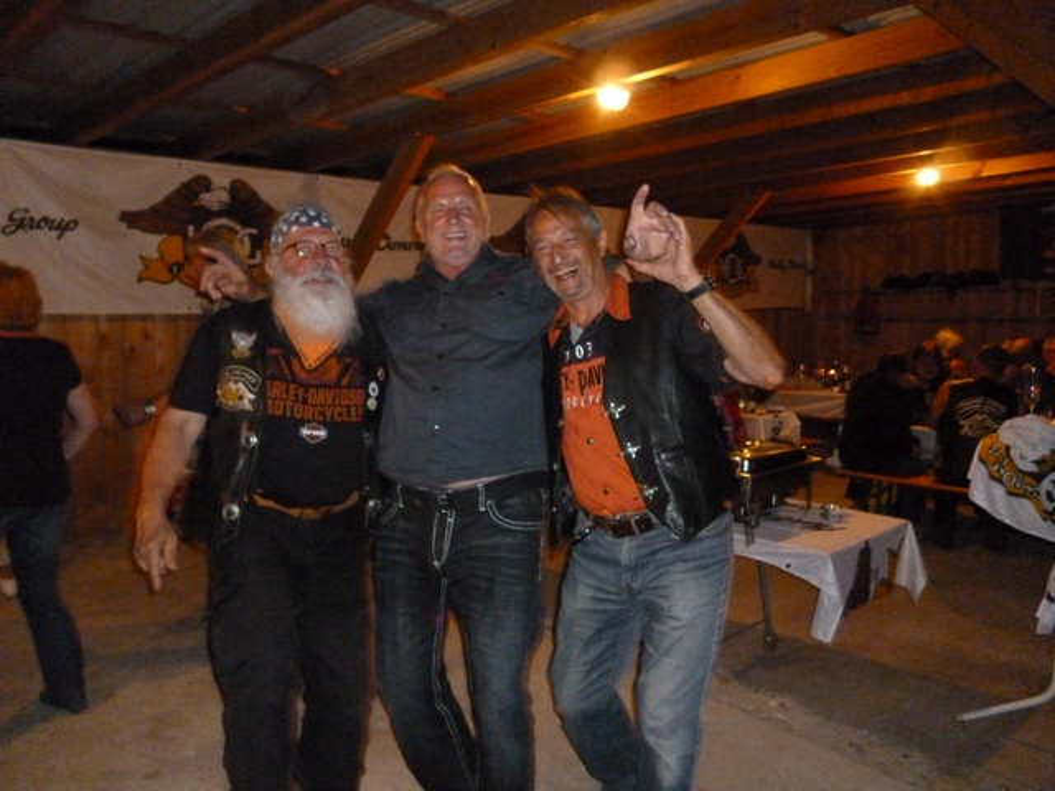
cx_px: 528
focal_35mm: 28
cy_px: 396
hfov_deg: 63.4
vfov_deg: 49.7
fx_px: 853
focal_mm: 5
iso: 800
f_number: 3.1
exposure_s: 1/15
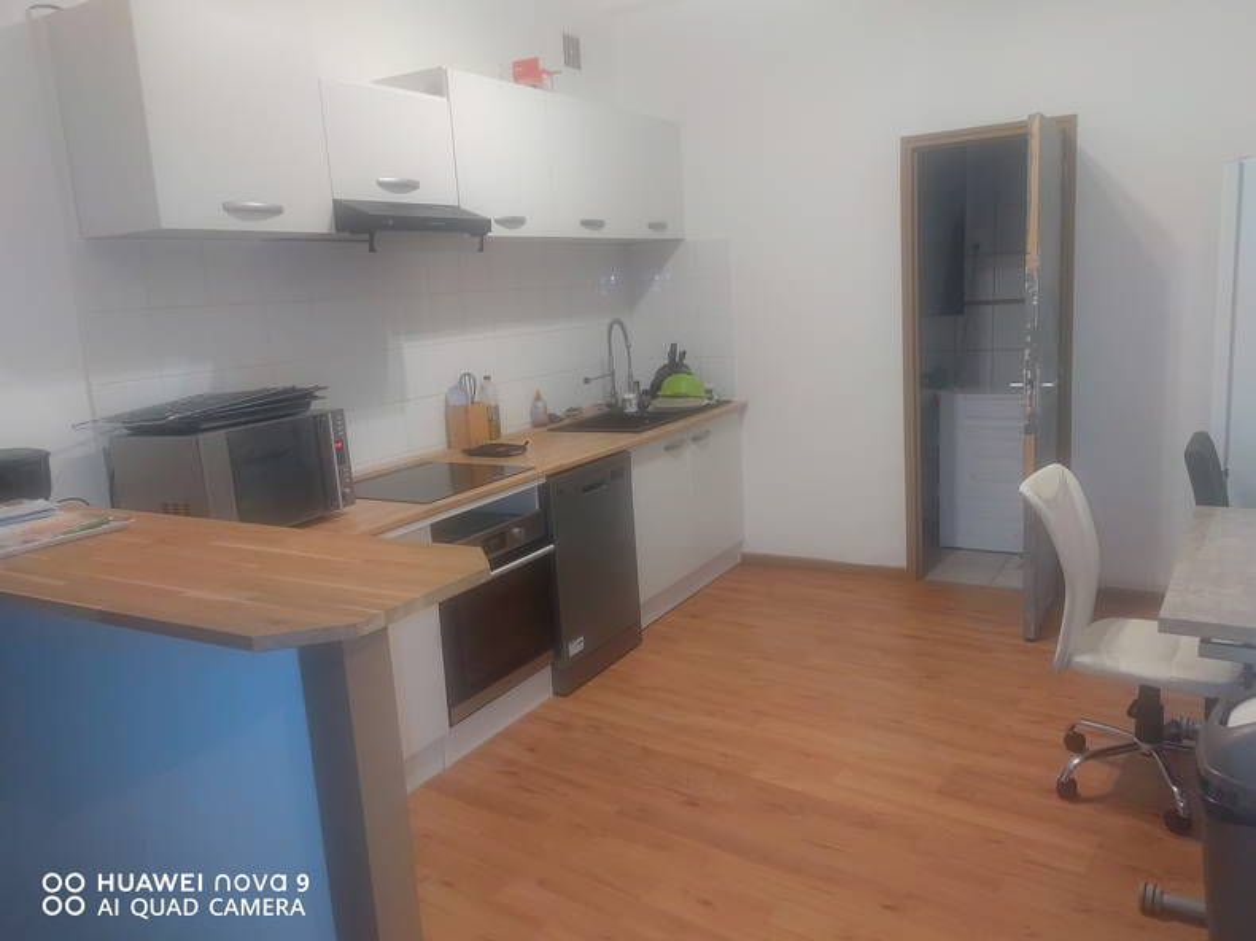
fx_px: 979
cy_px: 470
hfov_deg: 65.3
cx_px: 628
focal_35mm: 27
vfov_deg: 51.3
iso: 160
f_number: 1.9
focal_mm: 5.52
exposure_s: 1/50
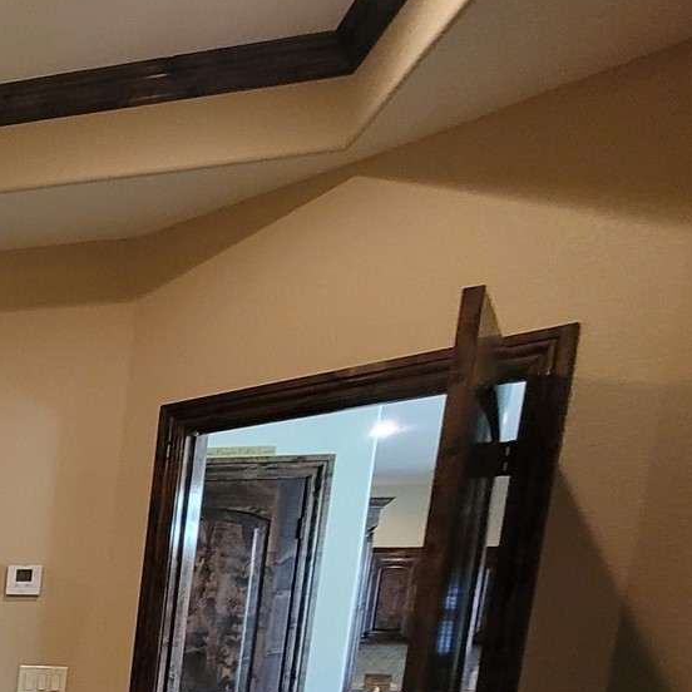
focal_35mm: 40
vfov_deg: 35.0
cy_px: 787
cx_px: -425
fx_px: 905
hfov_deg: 25.8
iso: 320
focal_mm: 2.2
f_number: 2.2
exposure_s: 1/30
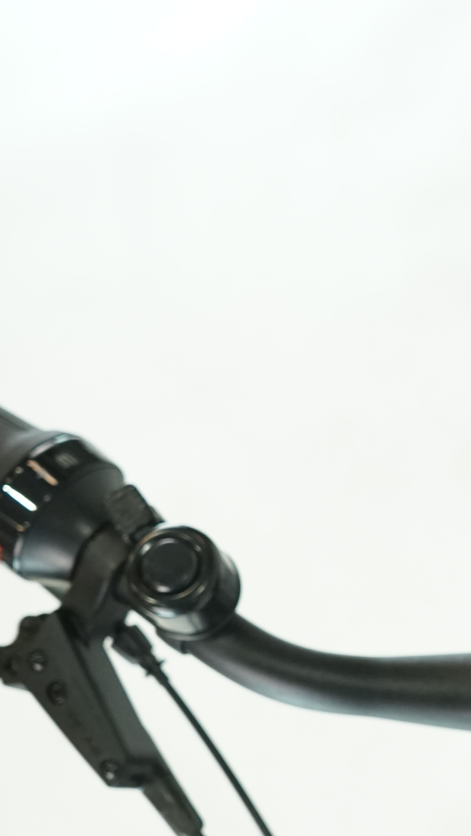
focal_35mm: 74
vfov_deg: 28.1
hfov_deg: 15.1
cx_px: 711
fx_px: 1643
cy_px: 636
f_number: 5
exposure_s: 1/200
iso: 1600
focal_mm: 28
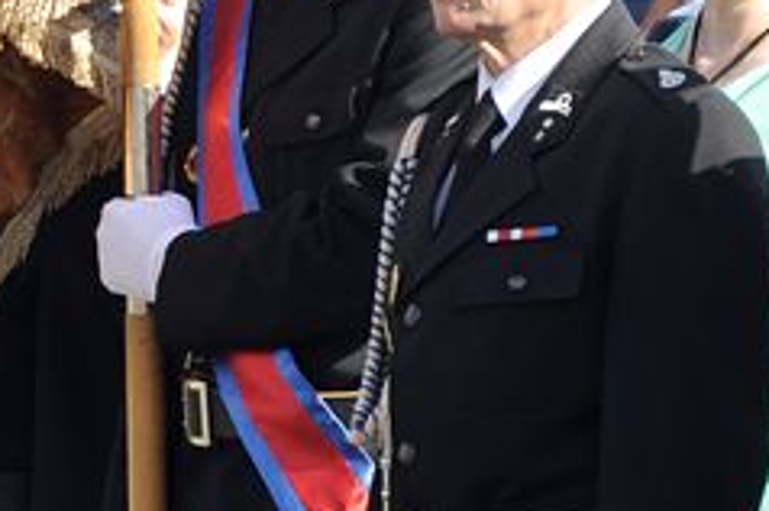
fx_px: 12005
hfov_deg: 3.7
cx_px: 246
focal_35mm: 563
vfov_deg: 2.4
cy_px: 95
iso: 400
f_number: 5.6
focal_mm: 105
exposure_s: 1/500
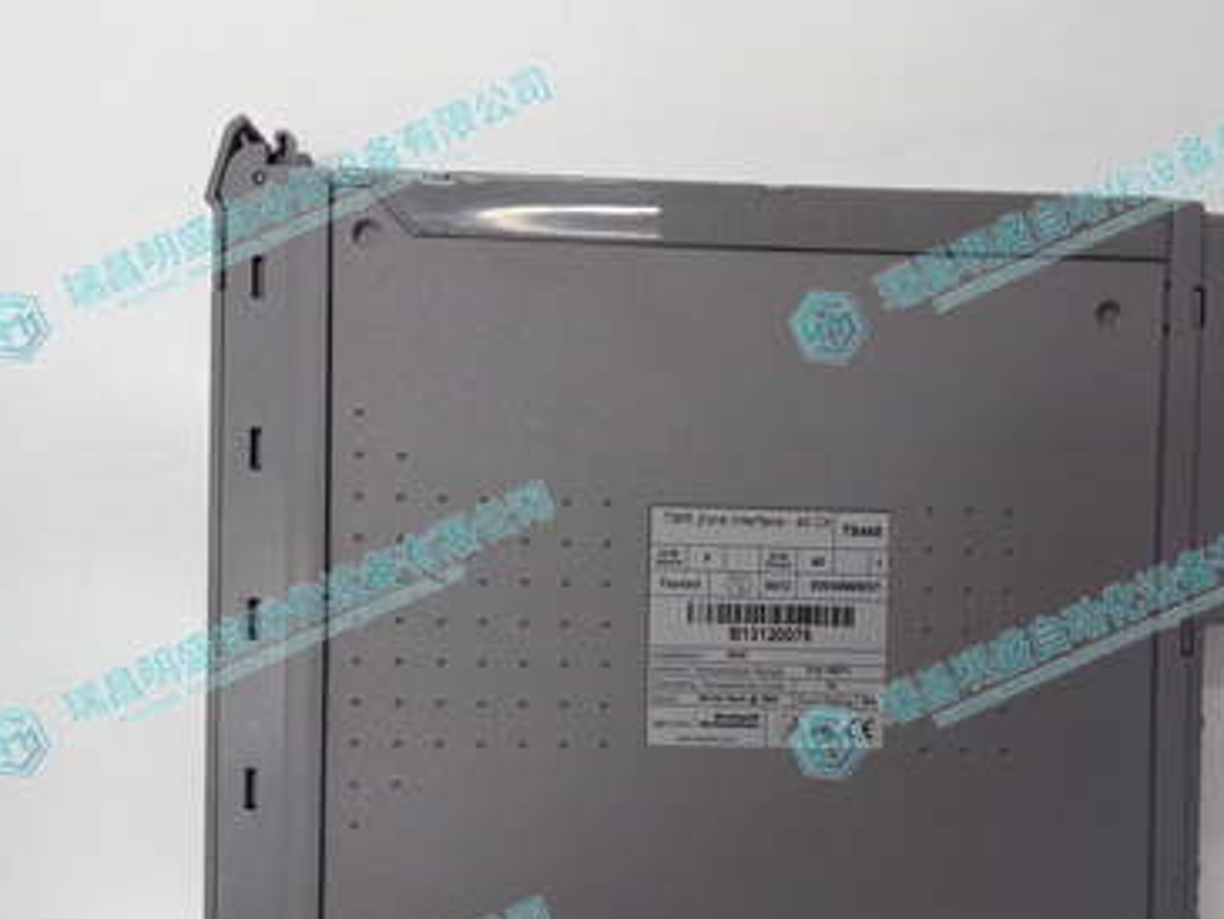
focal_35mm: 37
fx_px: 1309
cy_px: 626
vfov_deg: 38.2
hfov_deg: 49.7
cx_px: 751
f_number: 2
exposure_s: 1/33
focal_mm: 3.79
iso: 177
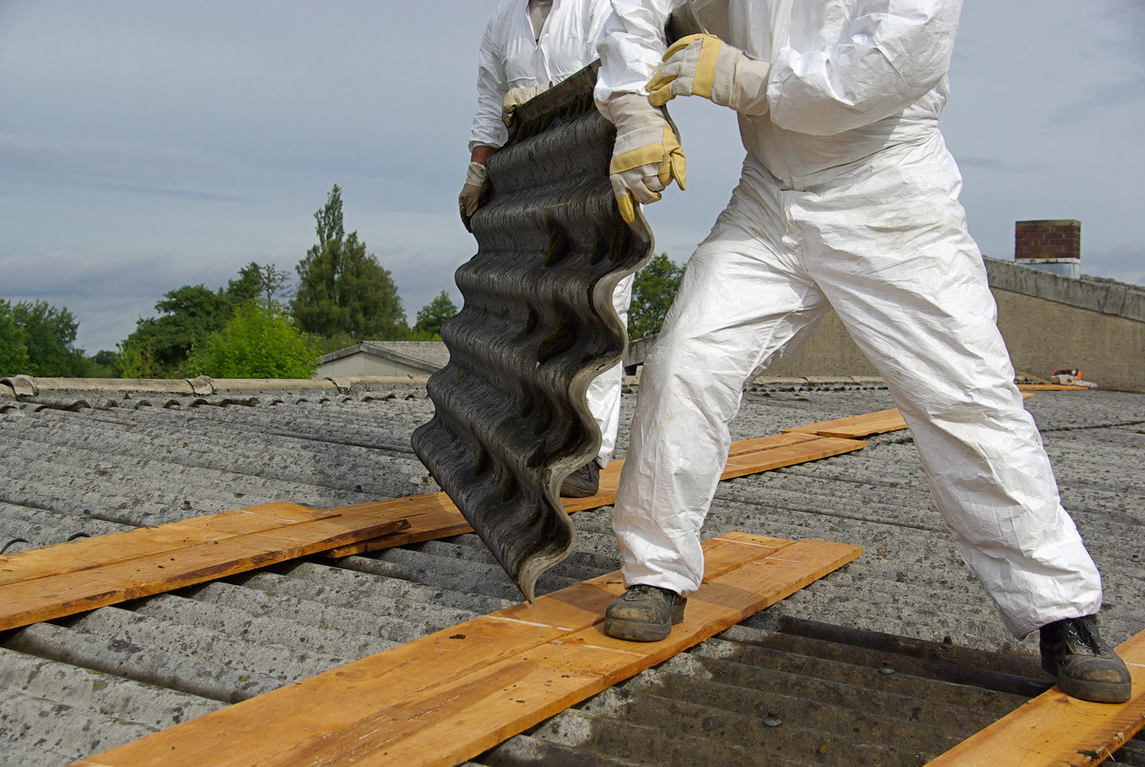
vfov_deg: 25.8
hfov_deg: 37.8
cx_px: 572
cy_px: 384
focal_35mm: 52
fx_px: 1672
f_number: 6.7
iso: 200
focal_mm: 35
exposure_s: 1/1000
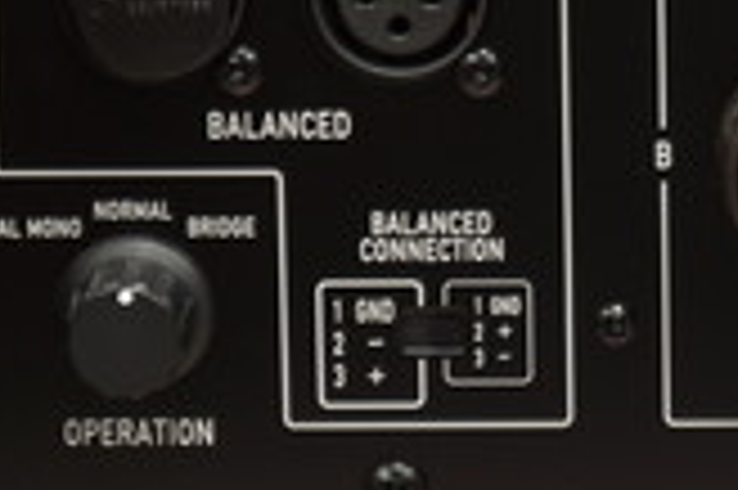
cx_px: 994
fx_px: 8888
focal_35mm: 434
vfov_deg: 3.2
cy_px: -58
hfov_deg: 4.7
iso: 200
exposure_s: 1/8
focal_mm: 53
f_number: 5.6
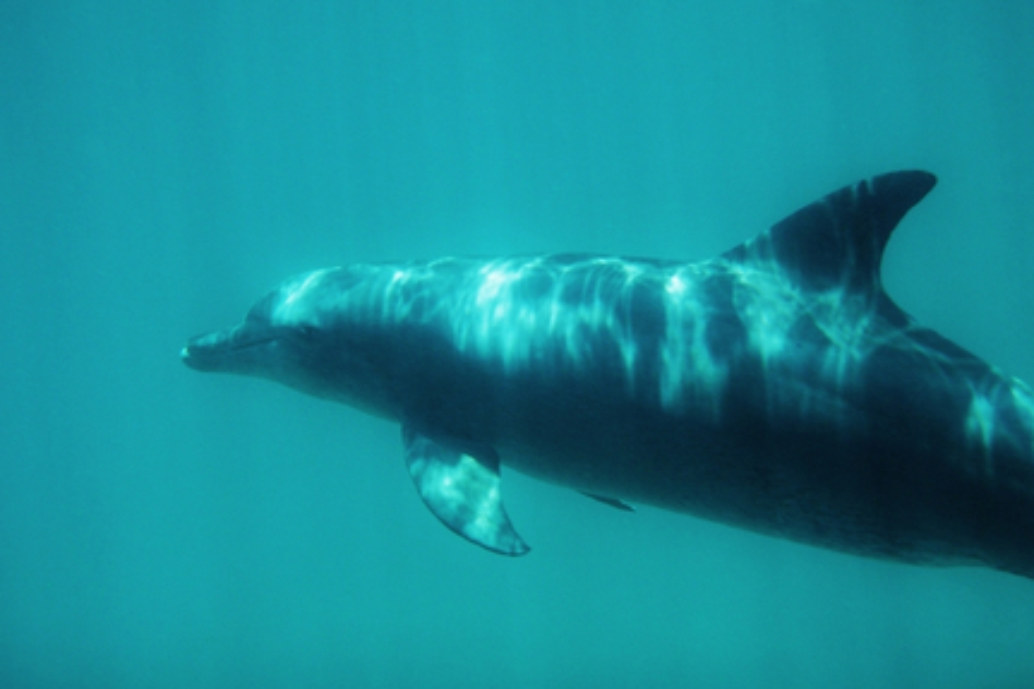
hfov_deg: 38.2
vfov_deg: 26.0
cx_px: 516
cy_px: 314
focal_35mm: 52
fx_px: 1493
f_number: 4.4
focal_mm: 8.89
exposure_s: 1/160
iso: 64
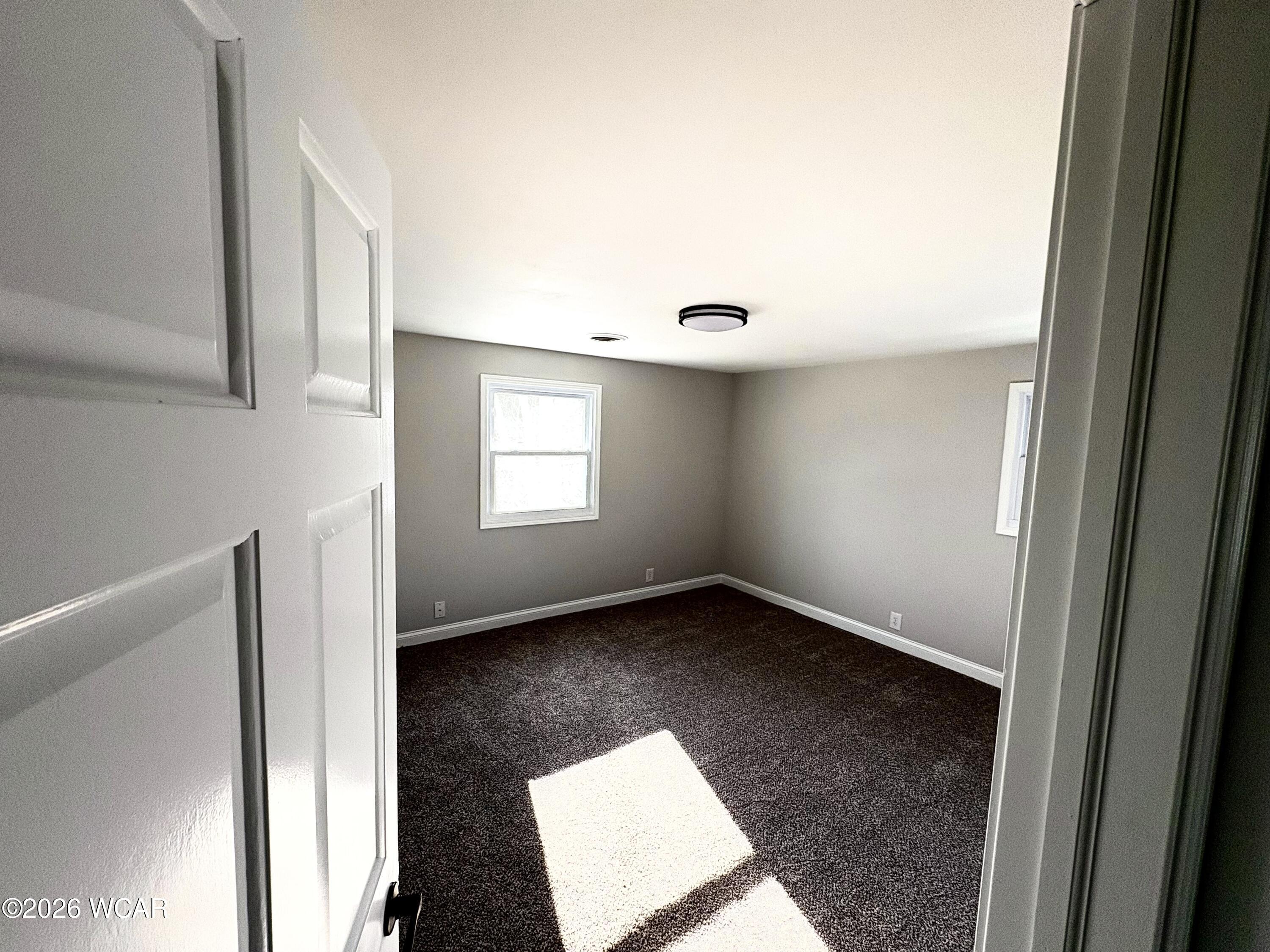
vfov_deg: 85.7
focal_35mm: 14
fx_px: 514
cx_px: 635
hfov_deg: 102.1
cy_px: 476
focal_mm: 2.22
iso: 125
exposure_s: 1/112
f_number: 2.2
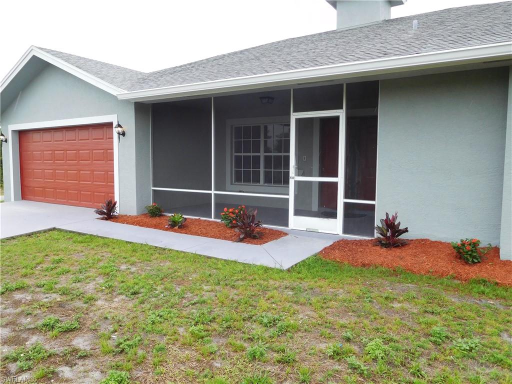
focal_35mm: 25
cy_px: 192
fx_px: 370
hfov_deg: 69.4
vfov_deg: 54.9
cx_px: 256
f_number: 3.4
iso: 125
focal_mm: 4.5
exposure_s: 1/200
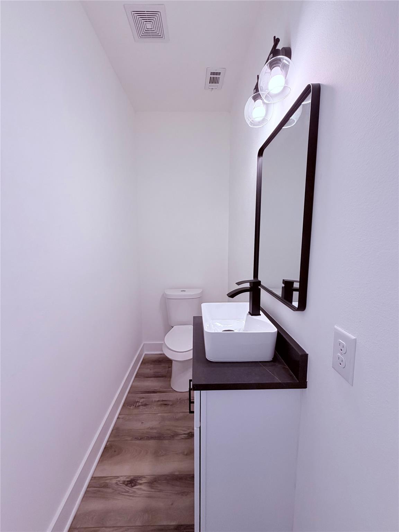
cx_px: 200
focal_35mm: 14
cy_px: 266
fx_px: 215
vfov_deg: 102.1
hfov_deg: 85.7
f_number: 2.2
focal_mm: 2.22
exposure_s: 1/120
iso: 125
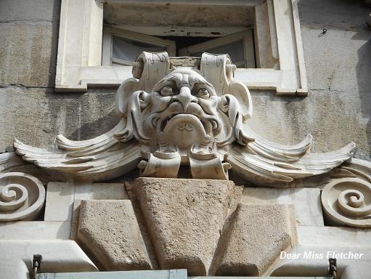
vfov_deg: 9.7
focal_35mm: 153
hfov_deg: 12.9
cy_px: 140
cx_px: 186
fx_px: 1641
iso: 80
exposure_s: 1/160
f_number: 6.2
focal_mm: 27.4
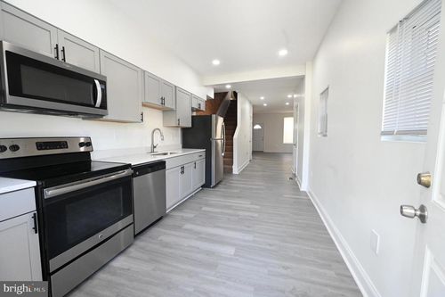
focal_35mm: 14
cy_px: 148
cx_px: 222
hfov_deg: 104.3
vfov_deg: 81.2
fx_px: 173
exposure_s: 1/200
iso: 4500
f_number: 7.1
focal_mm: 14
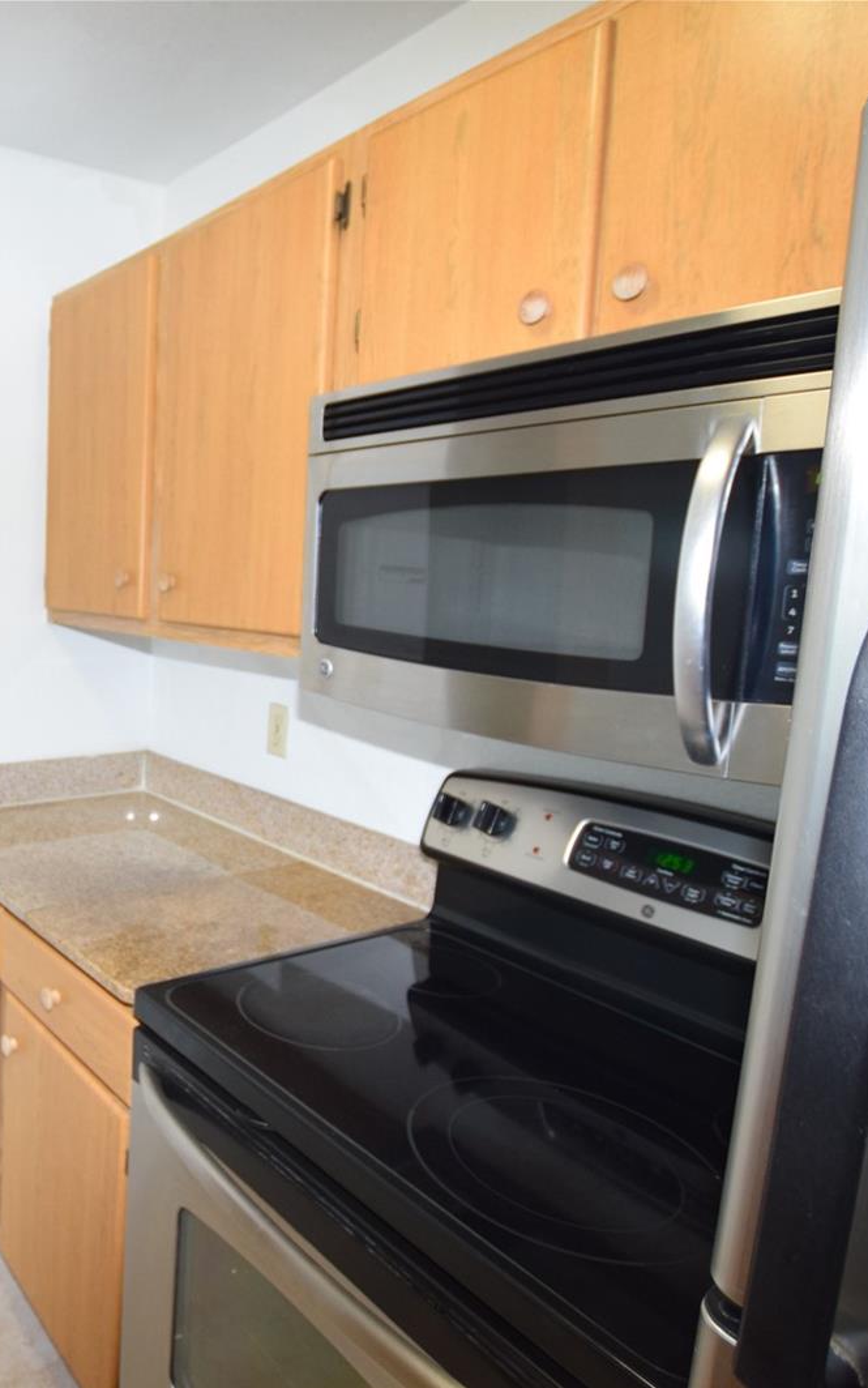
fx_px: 870
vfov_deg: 77.1
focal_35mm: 23
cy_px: 695
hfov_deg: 47.8
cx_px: 94
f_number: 4
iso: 800
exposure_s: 1/60
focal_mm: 10
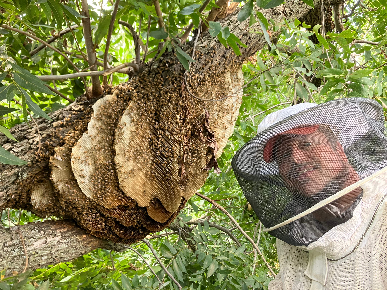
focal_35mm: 28
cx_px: 194
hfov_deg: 63.4
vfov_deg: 49.7
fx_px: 313
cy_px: 145
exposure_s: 1/99
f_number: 1.8
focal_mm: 3.99
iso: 80
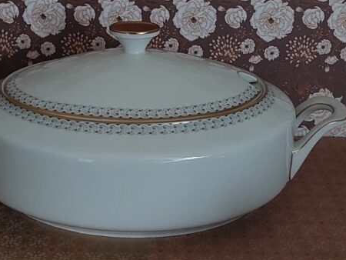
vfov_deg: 43.9
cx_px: 129
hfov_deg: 56.1
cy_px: 98
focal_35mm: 32
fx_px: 320
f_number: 1.8
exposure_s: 1/25
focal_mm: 5.23
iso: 640
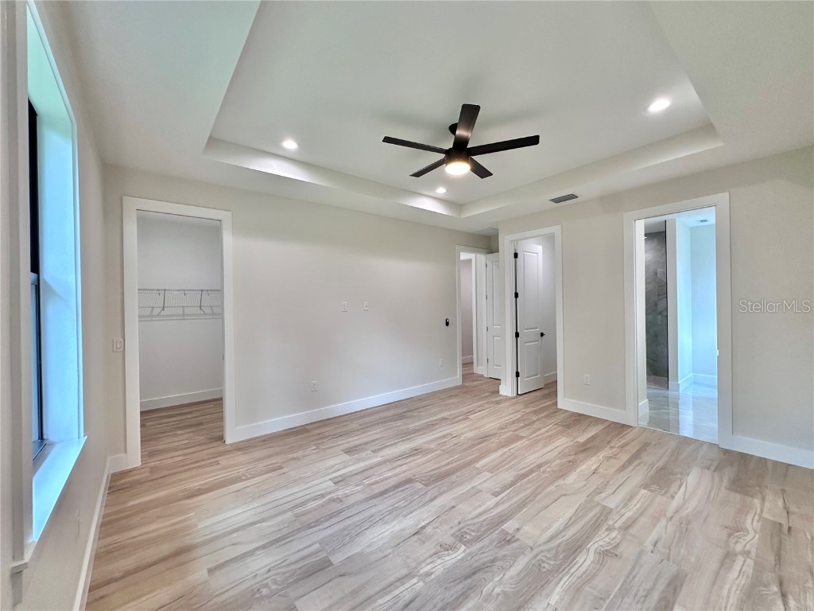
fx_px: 329
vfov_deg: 85.7
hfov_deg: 102.1
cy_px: 306
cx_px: 407
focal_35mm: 14
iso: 160
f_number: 2.2
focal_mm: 2.22
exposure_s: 1/120
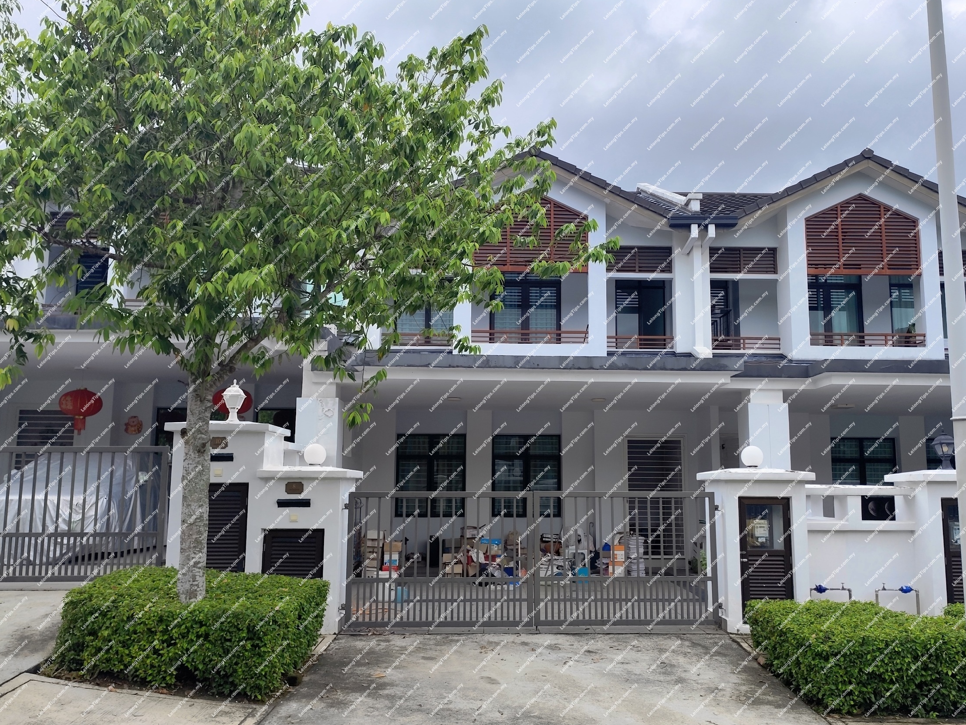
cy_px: 359
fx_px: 670
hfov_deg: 71.6
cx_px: 493
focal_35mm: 24
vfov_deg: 56.8
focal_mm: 6.14
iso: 50
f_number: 1.65
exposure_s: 1/498
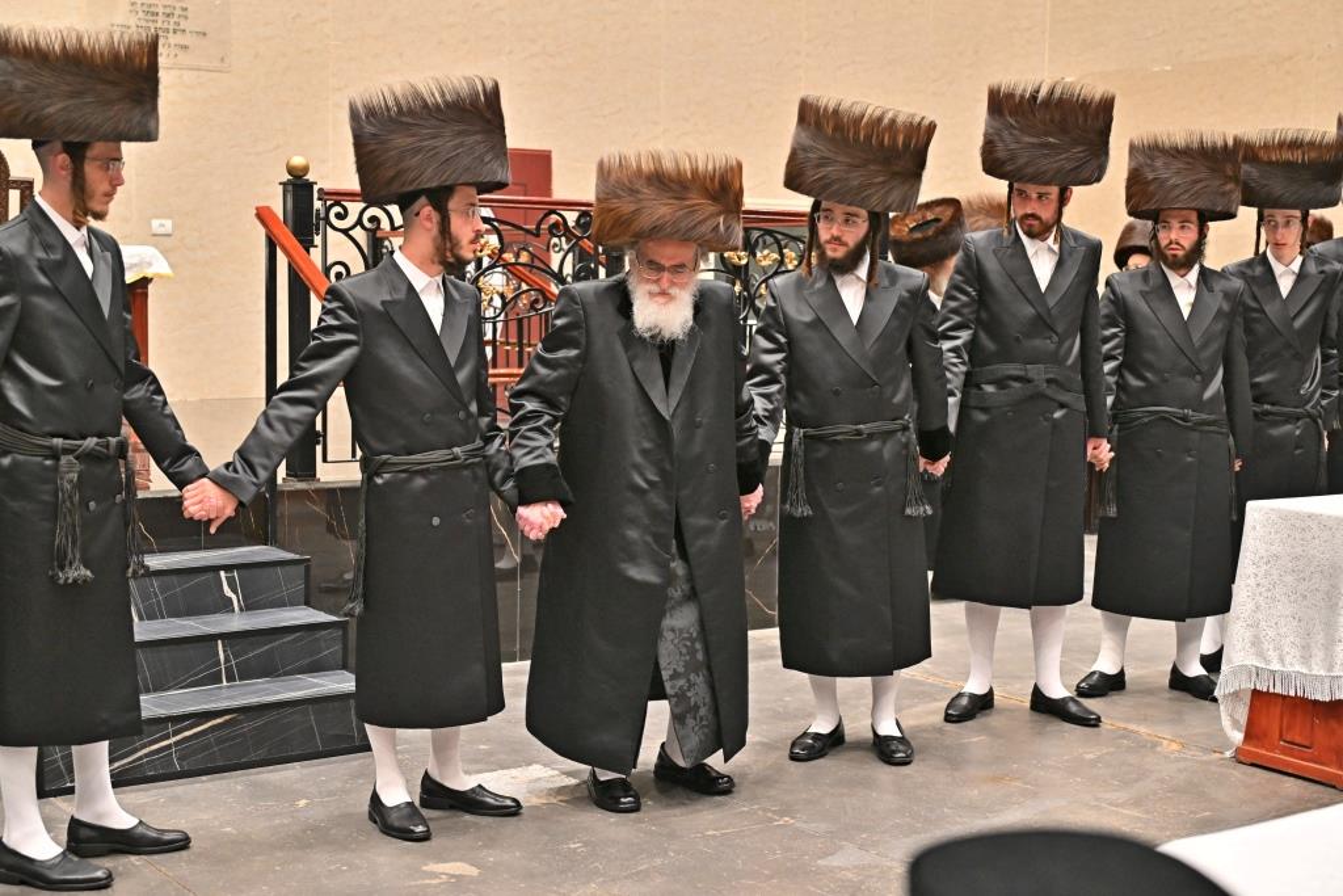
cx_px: 672
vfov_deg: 29.3
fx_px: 1716
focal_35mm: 46
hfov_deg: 42.7
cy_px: 448
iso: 1600
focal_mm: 46
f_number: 4
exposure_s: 1/400
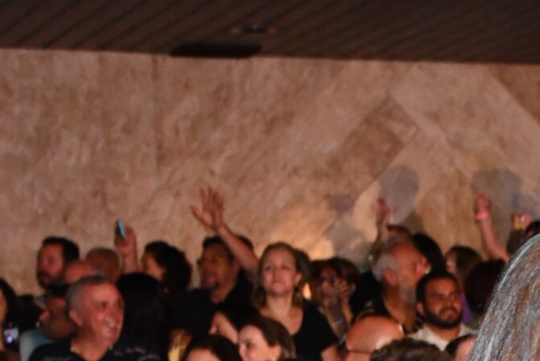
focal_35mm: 164
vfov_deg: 8.3
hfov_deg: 12.3
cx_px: 620
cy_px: 419
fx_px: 2460
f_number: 4.2
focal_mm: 38
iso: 4500
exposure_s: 1/60
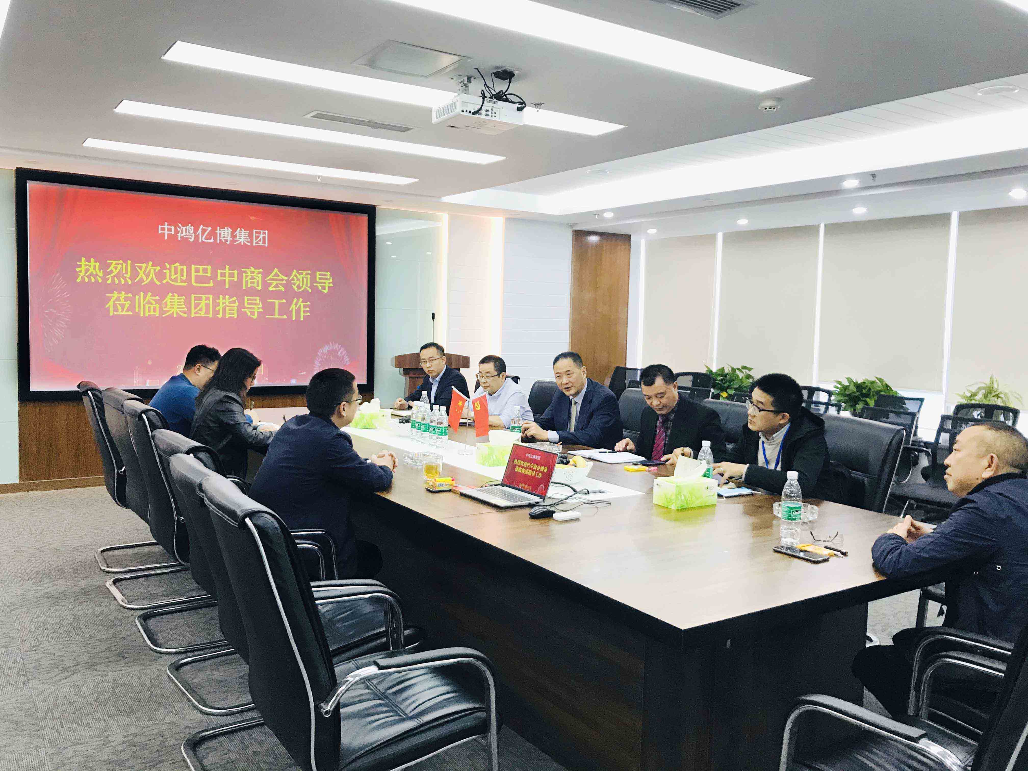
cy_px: 386
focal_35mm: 28
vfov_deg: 49.7
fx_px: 832
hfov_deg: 63.4
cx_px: 514
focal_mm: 3.99
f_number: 1.8
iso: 40
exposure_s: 1/33
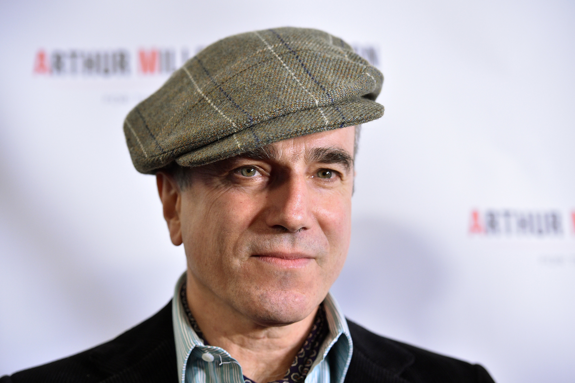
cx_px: 288
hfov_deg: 15.2
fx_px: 2155
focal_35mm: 135
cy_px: 192
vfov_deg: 10.1
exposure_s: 1/125
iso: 4000
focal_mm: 135
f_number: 4.5
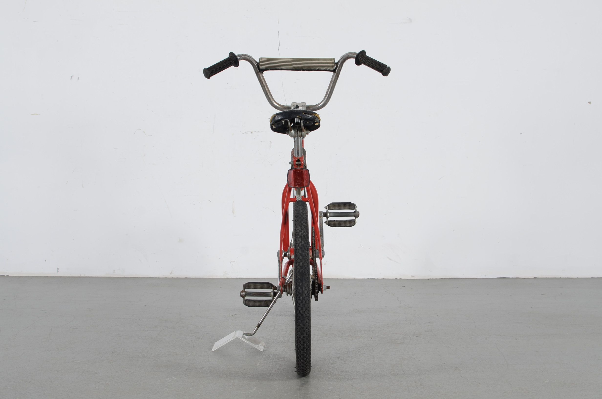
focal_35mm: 52
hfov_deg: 37.9
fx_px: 876
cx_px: 301
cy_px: 200
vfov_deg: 25.6
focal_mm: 35
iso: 100
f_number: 6.3
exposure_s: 1/125
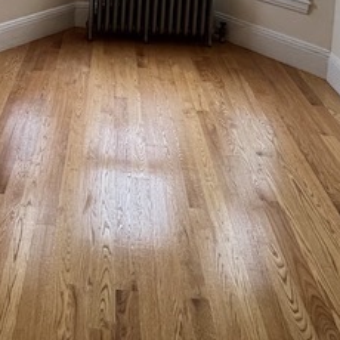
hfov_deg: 40.7
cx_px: 86
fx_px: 444
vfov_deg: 32.6
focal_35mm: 40
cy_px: -90
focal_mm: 1.57
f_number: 1.8
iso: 80
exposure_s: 1/120
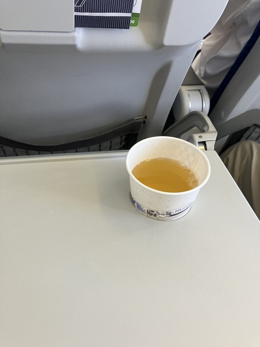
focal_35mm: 28
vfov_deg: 63.4
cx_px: 130
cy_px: 174
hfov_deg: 49.7
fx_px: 280
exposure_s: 1/62
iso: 80
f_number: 1.8
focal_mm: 3.99
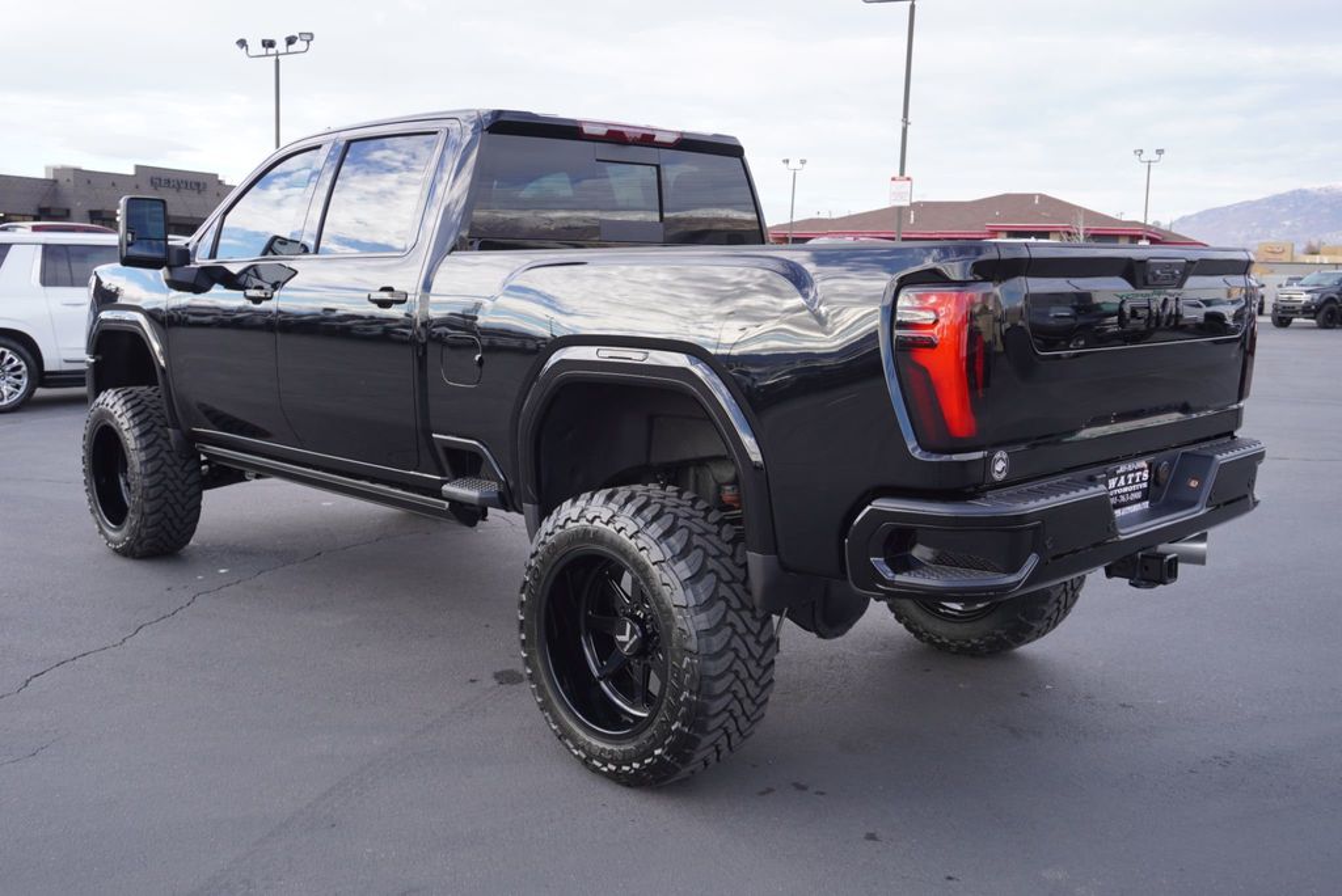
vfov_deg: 40.0
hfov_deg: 57.2
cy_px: 448
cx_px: 671
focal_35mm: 33
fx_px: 1231
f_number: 5.6
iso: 100
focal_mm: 22
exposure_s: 1/100
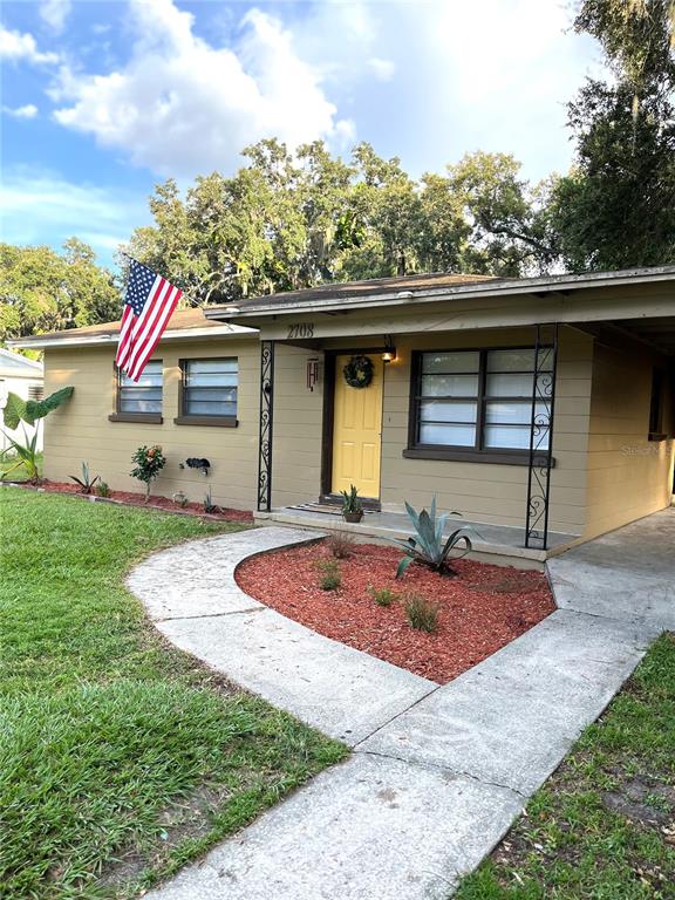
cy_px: 450
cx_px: 338
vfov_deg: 67.3
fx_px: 676
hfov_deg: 53.1
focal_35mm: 26
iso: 50
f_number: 1.6
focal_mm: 5.1
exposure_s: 1/718
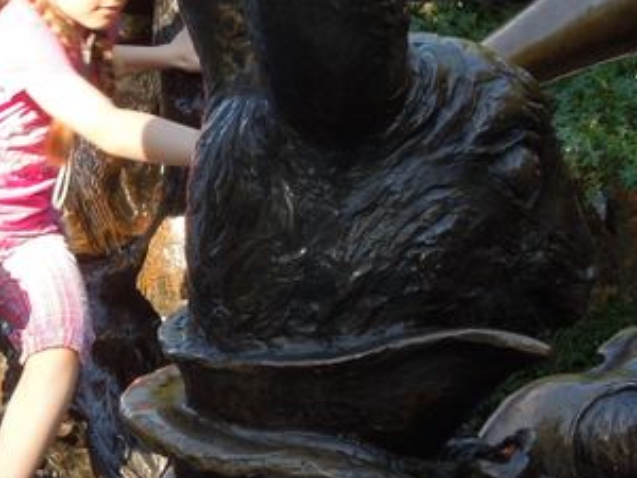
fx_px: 2705
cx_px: 64
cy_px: 336
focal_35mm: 147
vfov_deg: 10.1
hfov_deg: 13.3
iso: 100
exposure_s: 1/80
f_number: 3.9
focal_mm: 7.8
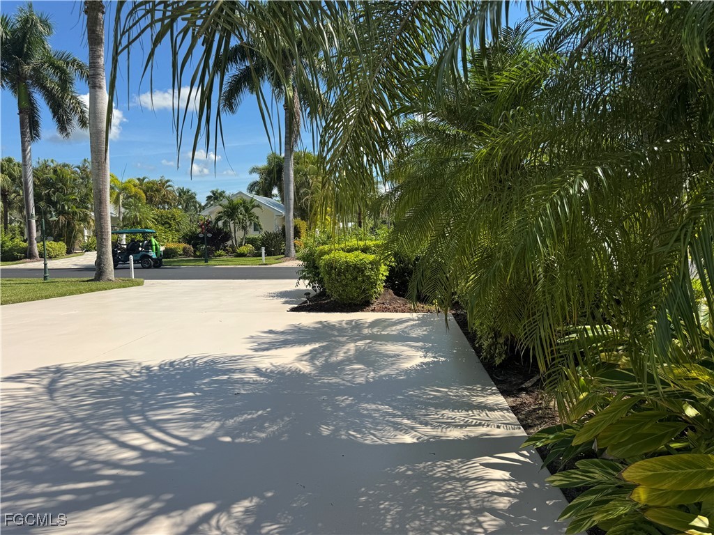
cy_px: 268
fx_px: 495
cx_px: 357
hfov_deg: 71.6
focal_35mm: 24
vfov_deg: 56.8
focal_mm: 6.76
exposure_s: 1/4049
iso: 80
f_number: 1.78
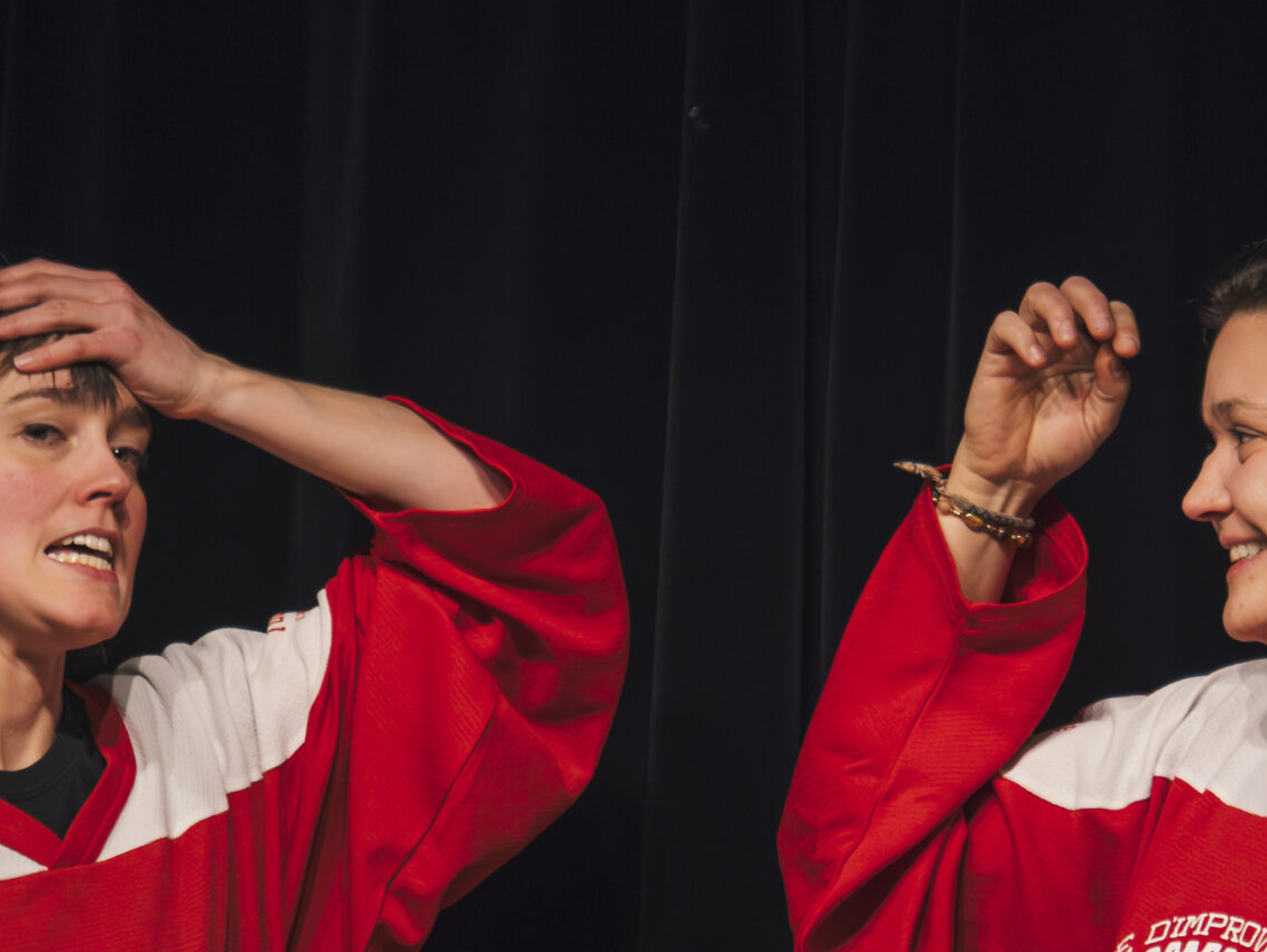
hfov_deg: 5.1
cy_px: 962
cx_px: 743
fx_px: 14101
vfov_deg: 3.9
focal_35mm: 385
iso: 3200
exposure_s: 1/320
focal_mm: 85
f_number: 2.8
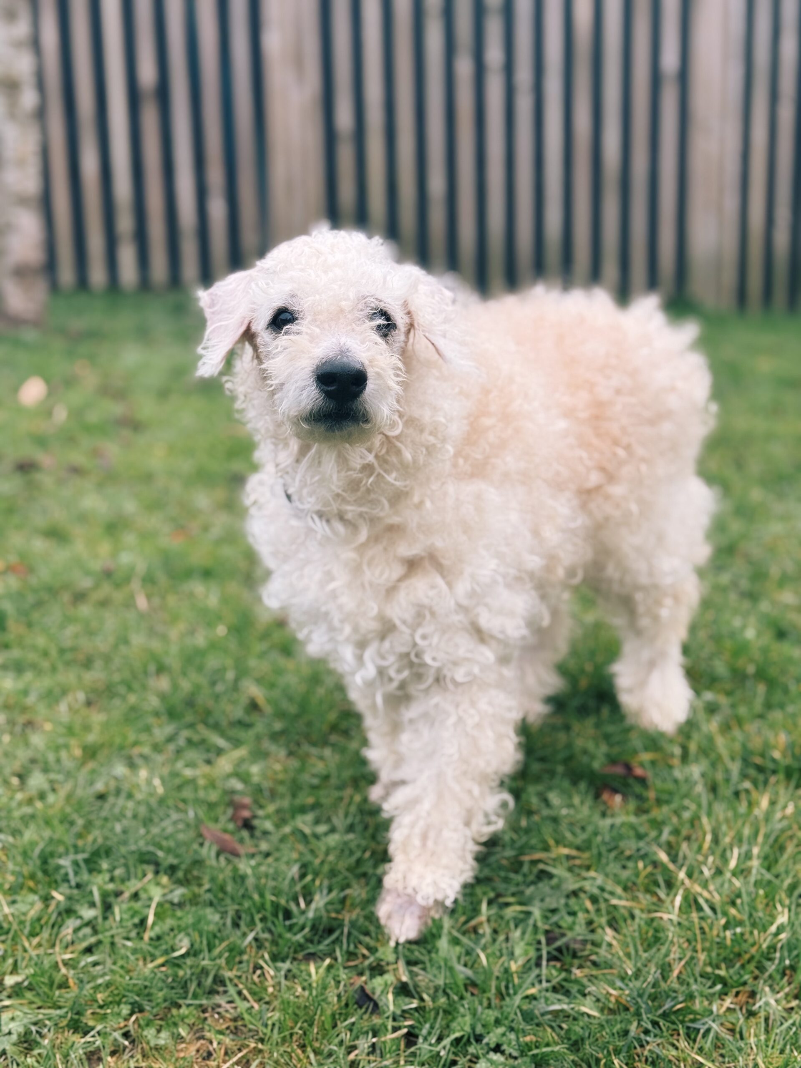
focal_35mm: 48
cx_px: 400
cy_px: 534
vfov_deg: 39.7
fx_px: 1481
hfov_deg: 30.3
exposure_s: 1/474
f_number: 1.78
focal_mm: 6.76
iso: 64
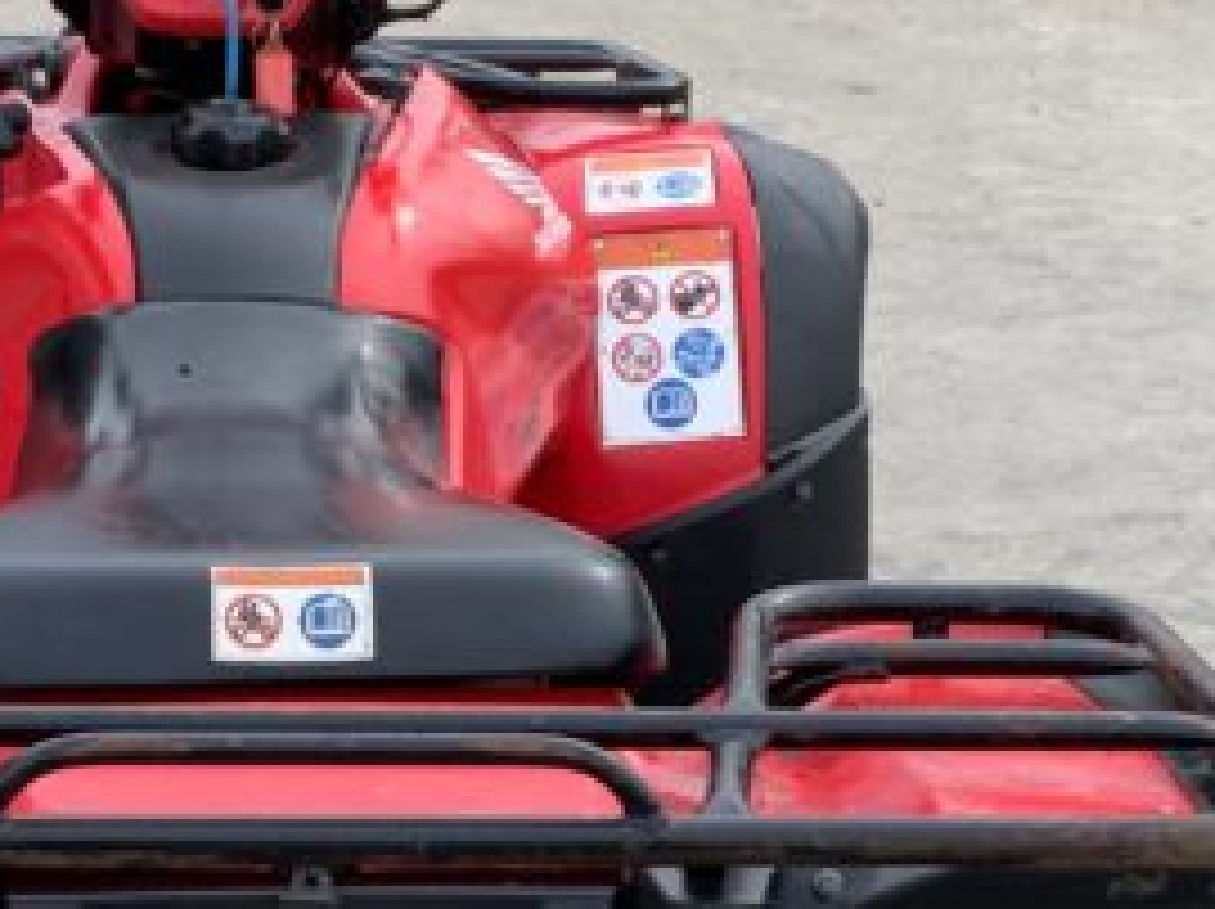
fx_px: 3858
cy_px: 819
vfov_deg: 13.3
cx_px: 459
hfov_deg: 17.9
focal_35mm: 110
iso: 16
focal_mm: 3
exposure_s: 1/495
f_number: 1.8
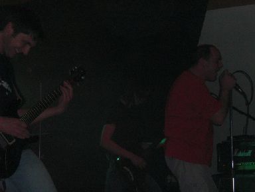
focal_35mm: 114
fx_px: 840
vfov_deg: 13.0
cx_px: 128
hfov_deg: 17.3
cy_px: 96
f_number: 5.9
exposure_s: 1/60
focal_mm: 18.9
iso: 200
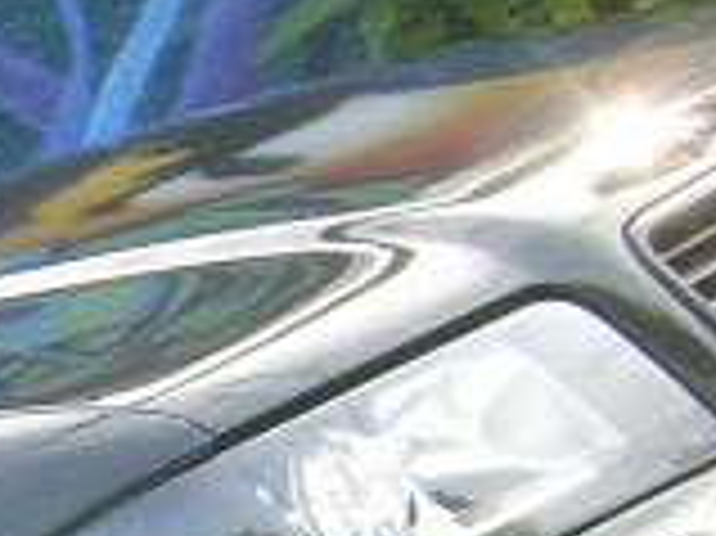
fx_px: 4650
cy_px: 671
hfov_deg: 8.2
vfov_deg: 6.5
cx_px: -896
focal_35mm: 225
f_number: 2.8
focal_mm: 5.8
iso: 50
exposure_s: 1/239
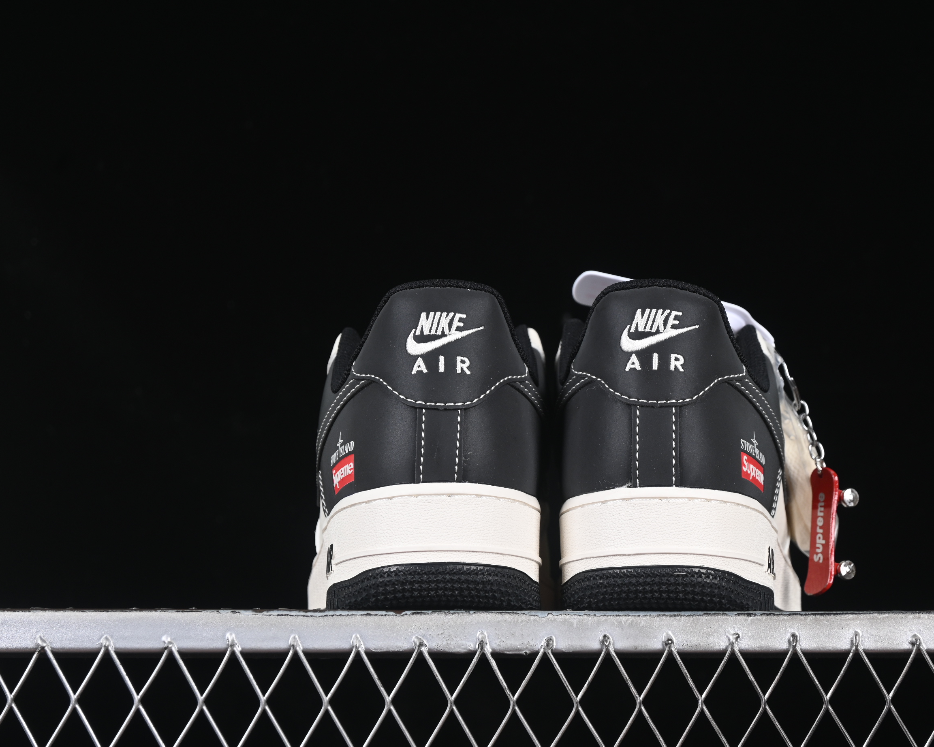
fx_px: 2350
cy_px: 376
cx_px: 562
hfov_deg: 22.4
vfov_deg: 18.1
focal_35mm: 85
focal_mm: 50
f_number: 6.3
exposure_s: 1/60
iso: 160
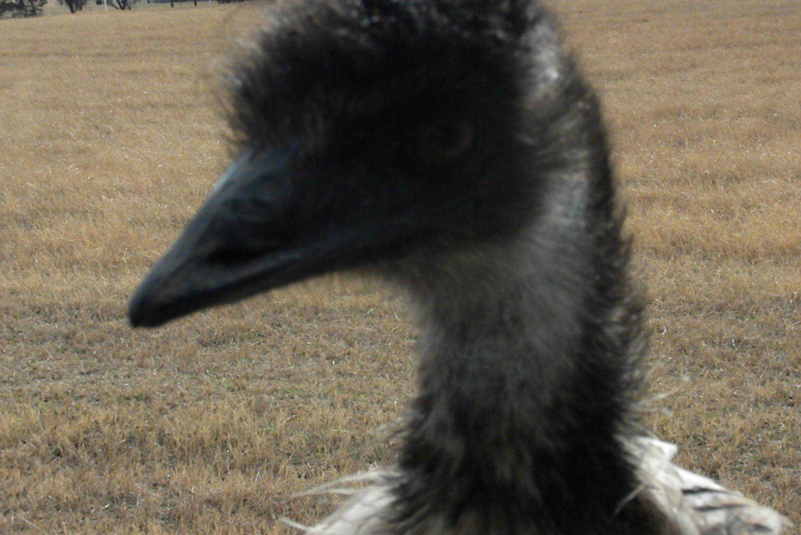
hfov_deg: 22.9
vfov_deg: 15.4
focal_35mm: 89
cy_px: 275
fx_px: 1980
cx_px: 399
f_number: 14
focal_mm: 15
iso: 640
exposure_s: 1/337
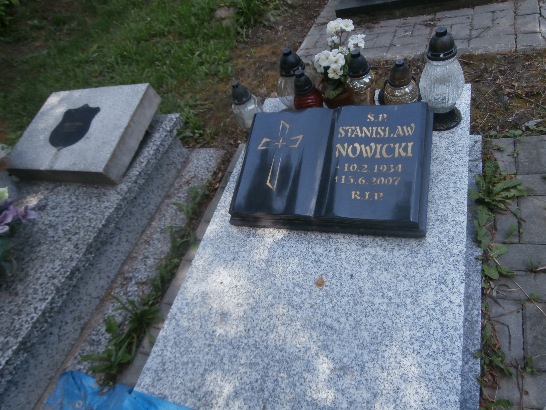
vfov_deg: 56.8
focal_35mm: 24
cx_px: 273
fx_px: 379
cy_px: 205
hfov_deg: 71.6
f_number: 3
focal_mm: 4.2
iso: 100
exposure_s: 1/320
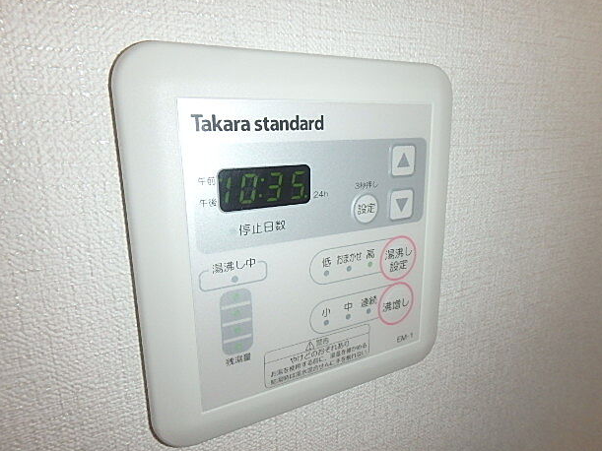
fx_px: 383
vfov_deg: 61.1
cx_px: 299
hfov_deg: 76.4
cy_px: 232
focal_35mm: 22
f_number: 6
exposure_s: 1/30
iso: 400
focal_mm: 3.7
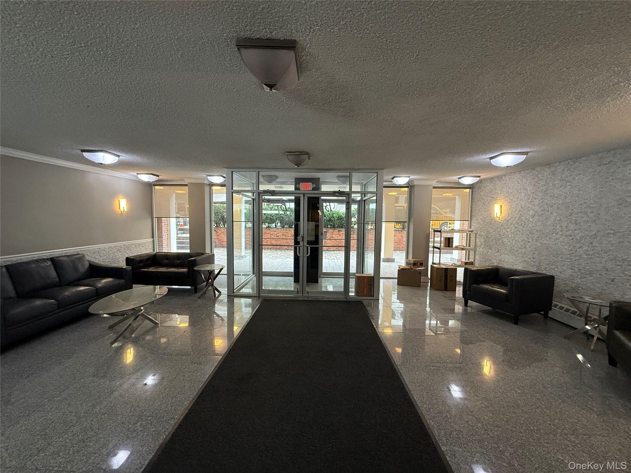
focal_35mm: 14
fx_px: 255
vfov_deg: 85.7
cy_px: 236
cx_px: 316
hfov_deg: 102.1
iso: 320
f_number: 2.2
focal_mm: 2.22
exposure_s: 1/60
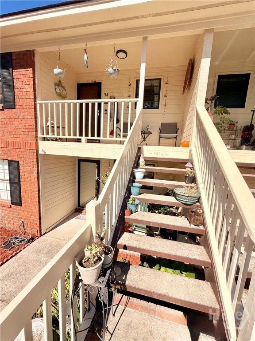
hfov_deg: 85.7
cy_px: 170
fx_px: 138
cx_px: 128
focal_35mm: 14
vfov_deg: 102.1
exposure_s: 1/3125
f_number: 2.2
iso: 50
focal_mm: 2.22
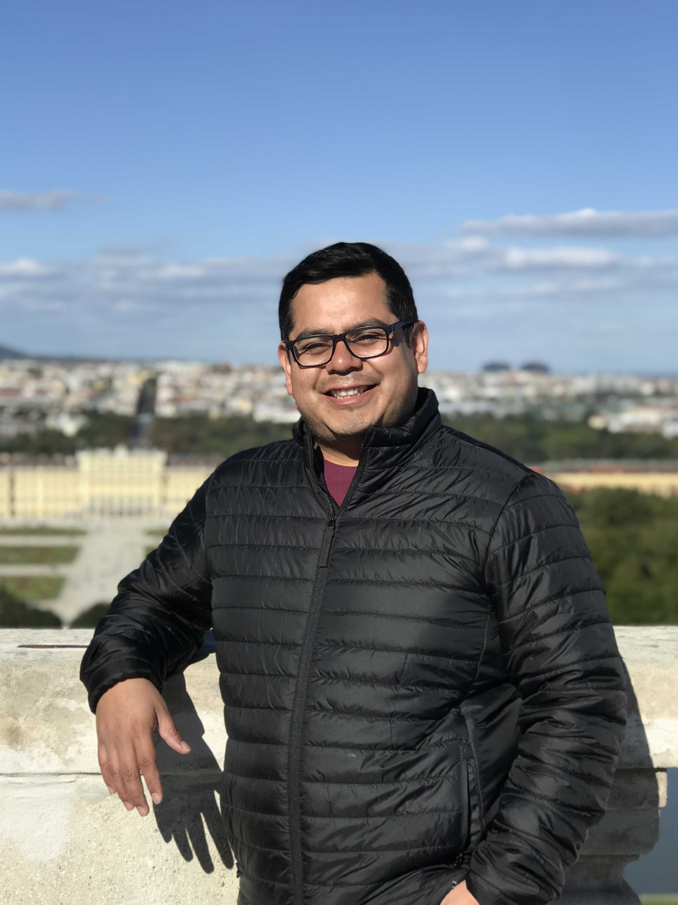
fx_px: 1802
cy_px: 491
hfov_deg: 21.3
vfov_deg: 28.2
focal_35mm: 69
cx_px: 273
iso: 20
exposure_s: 1/1429
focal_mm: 6.6
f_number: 2.8
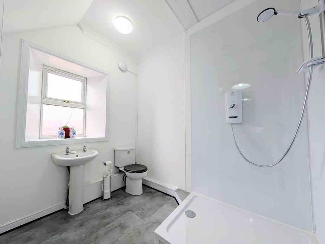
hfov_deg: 110.5
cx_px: 162
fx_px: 113
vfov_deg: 94.6
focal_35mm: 12
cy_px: 122
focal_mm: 2.02
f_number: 1.7
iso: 55
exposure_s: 1/200
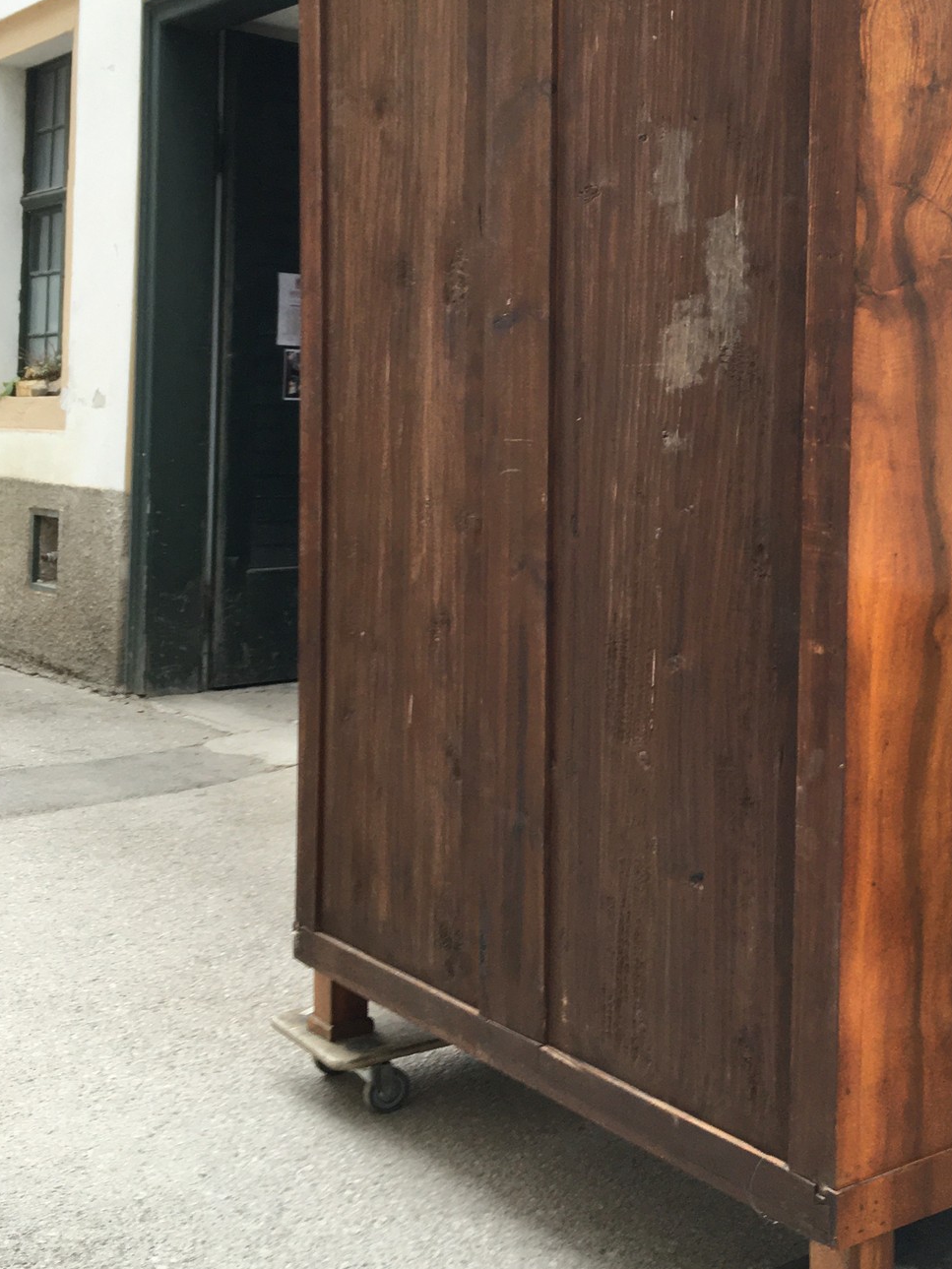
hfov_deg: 31.5
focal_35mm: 45
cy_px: 410
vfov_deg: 41.5
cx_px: 729
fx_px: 1650
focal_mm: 4.15
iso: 40
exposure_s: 1/100
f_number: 2.2
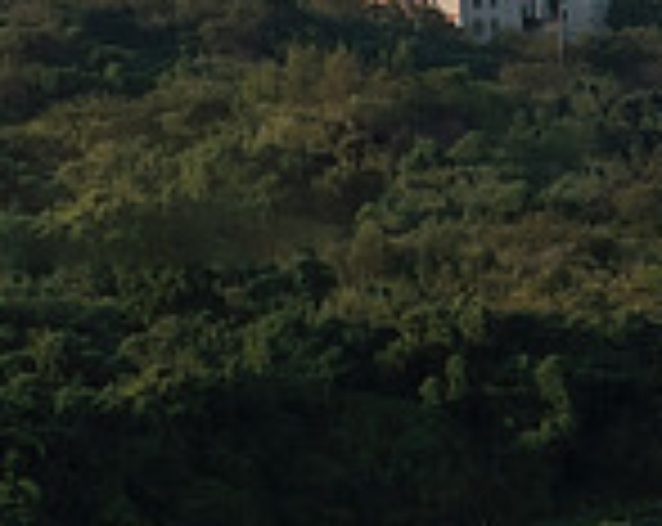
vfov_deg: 6.6
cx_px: 1153
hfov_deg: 8.2
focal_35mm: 229
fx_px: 4478
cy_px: 789
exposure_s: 1/200
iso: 100
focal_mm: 10.26
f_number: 5.6
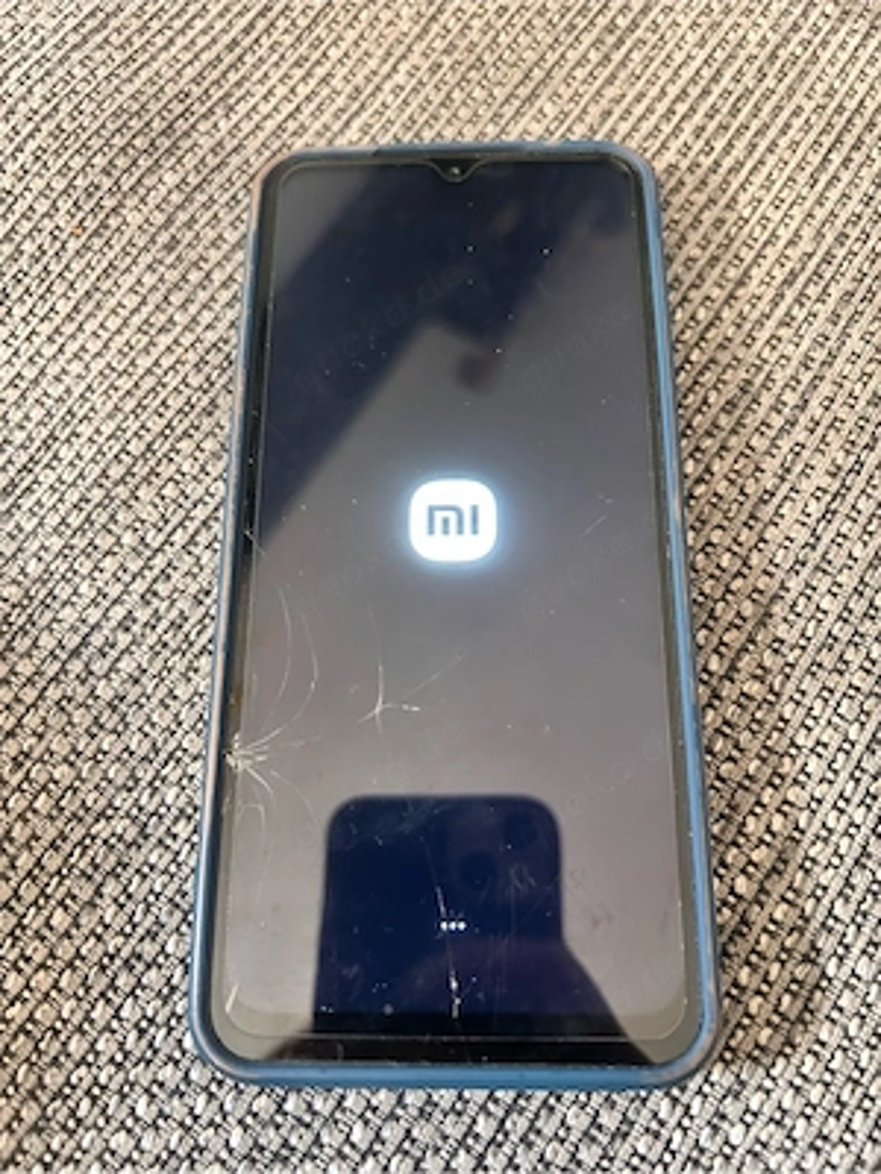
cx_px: 440
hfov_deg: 53.1
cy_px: 587
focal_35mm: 26
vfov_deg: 67.3
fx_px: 882
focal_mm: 5.7
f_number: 1.5
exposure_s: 1/40
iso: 500
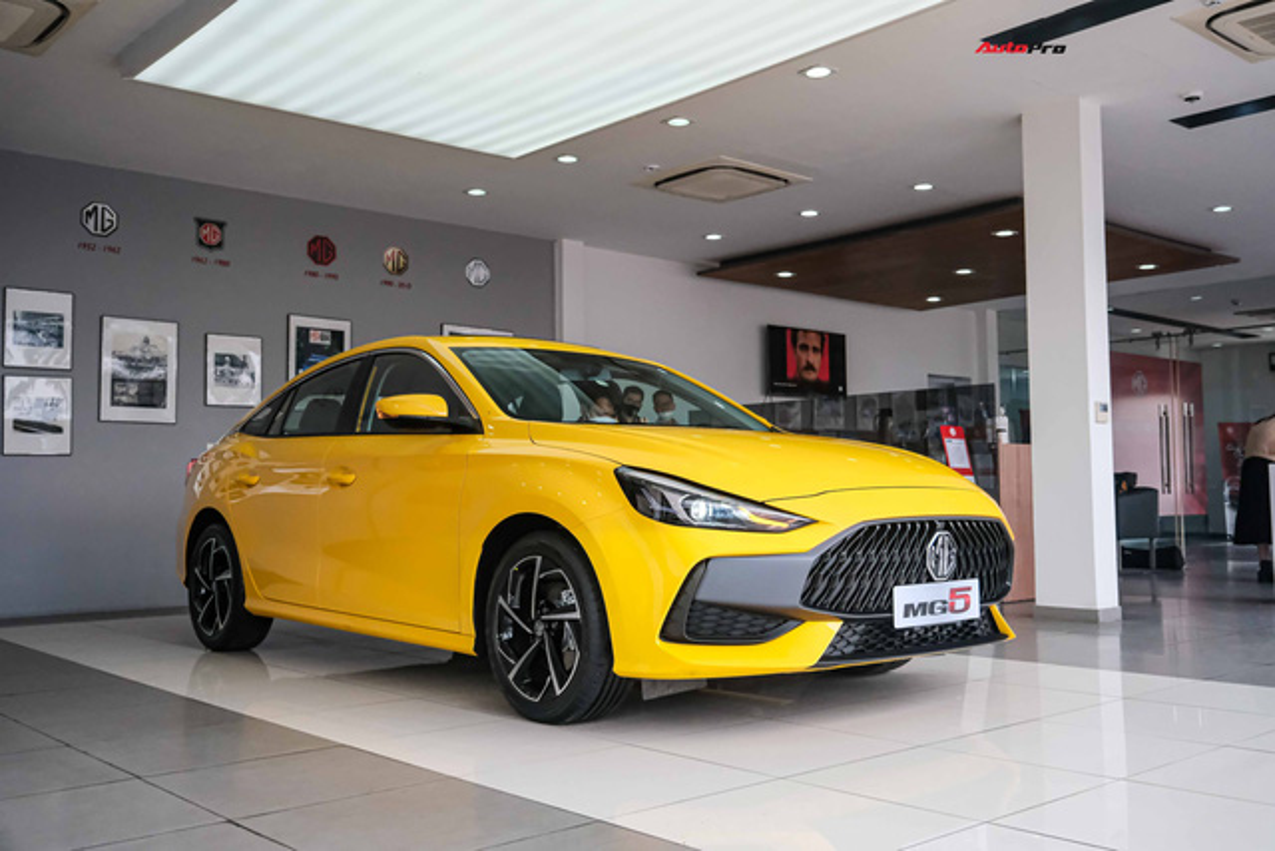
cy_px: 426
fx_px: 1169
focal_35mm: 33
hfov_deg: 57.2
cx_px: 638
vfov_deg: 40.0
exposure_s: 1/400
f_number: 4
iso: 3200
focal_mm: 22.3
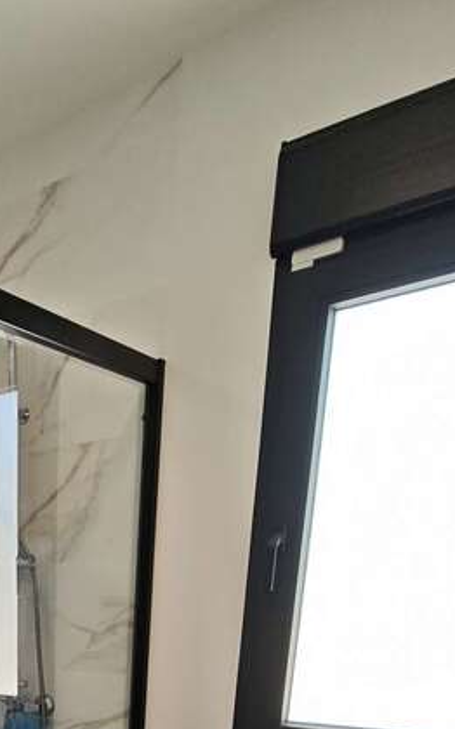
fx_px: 675
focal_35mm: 34
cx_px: -107
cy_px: 802
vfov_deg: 43.7
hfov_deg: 30.8
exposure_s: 1/68.7
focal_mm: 2.16
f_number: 2.2
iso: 125
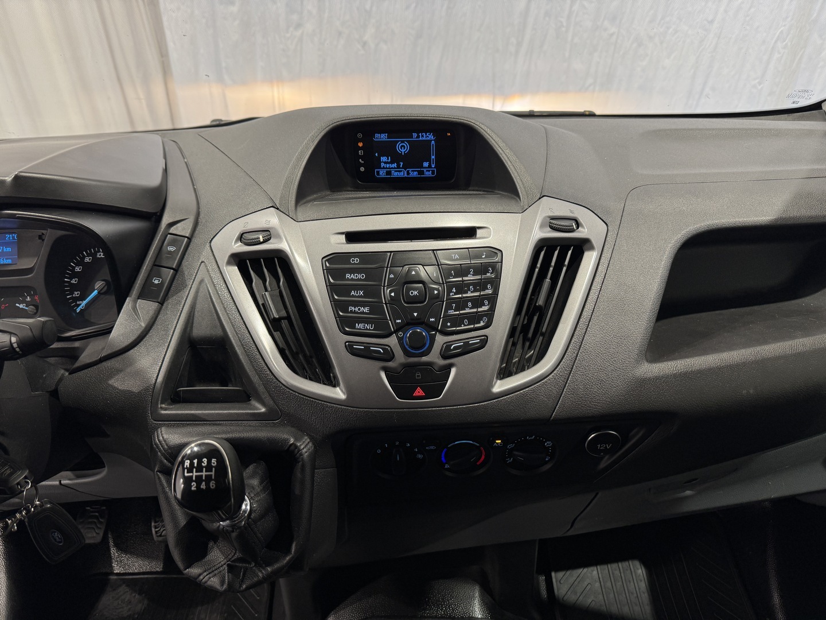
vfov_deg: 56.8
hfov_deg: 71.6
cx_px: 413
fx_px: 573
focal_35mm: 24
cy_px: 310
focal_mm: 6.76
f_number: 1.78
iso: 125
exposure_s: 1/100
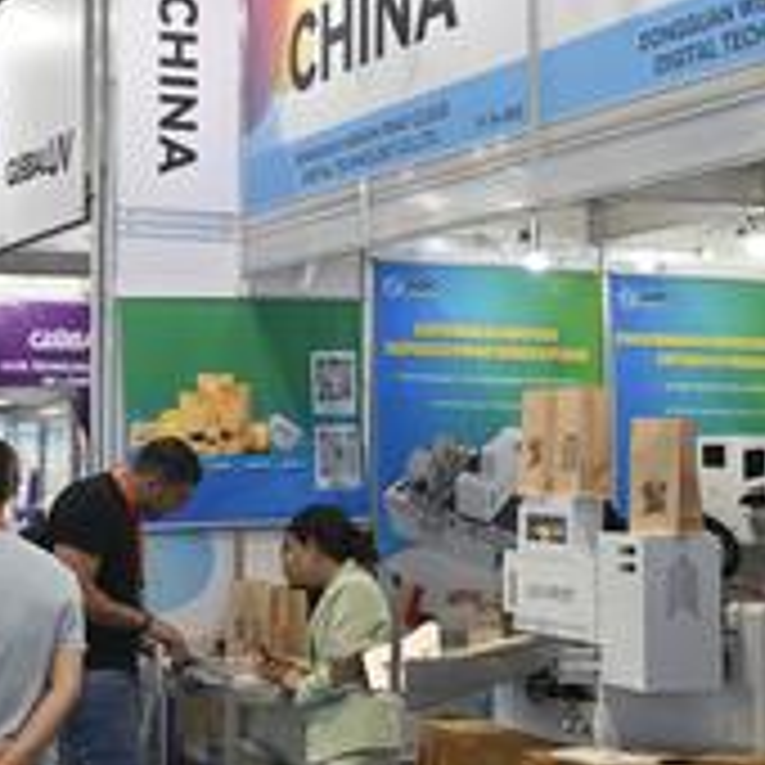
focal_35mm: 76
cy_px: 288
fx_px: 1900
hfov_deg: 22.3
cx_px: 90
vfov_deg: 22.7
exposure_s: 1/125
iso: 1100
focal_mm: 38
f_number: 4
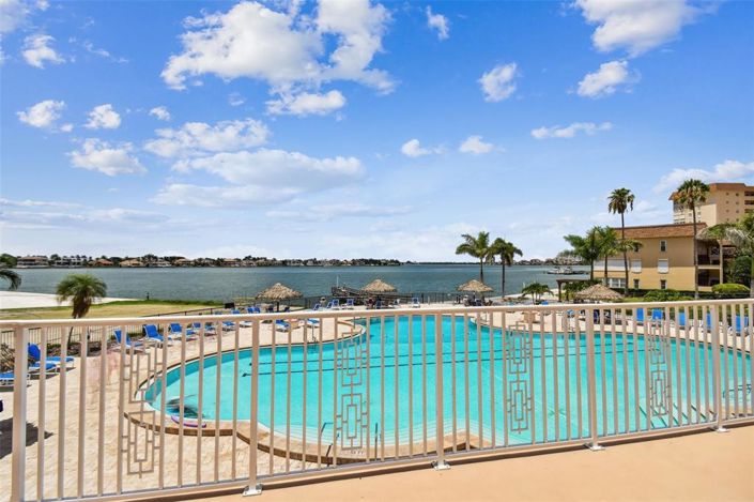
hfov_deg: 100.4
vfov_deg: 77.2
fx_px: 314
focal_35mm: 15
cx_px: 377
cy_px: 251
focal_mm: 10
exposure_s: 1/2000
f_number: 7.1
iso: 100
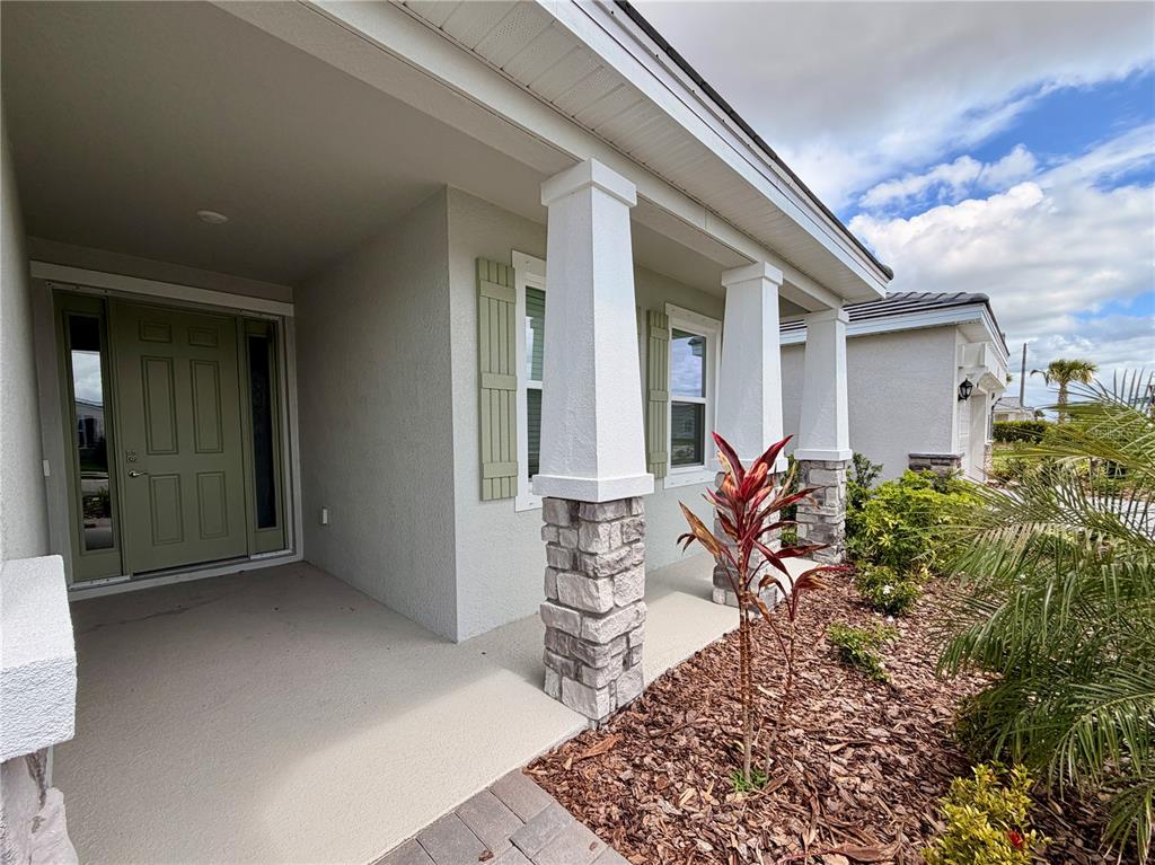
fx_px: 467
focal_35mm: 14
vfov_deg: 85.6
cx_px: 578
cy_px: 432
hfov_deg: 102.1
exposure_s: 1/770
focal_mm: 2.22
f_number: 2.2
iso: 32
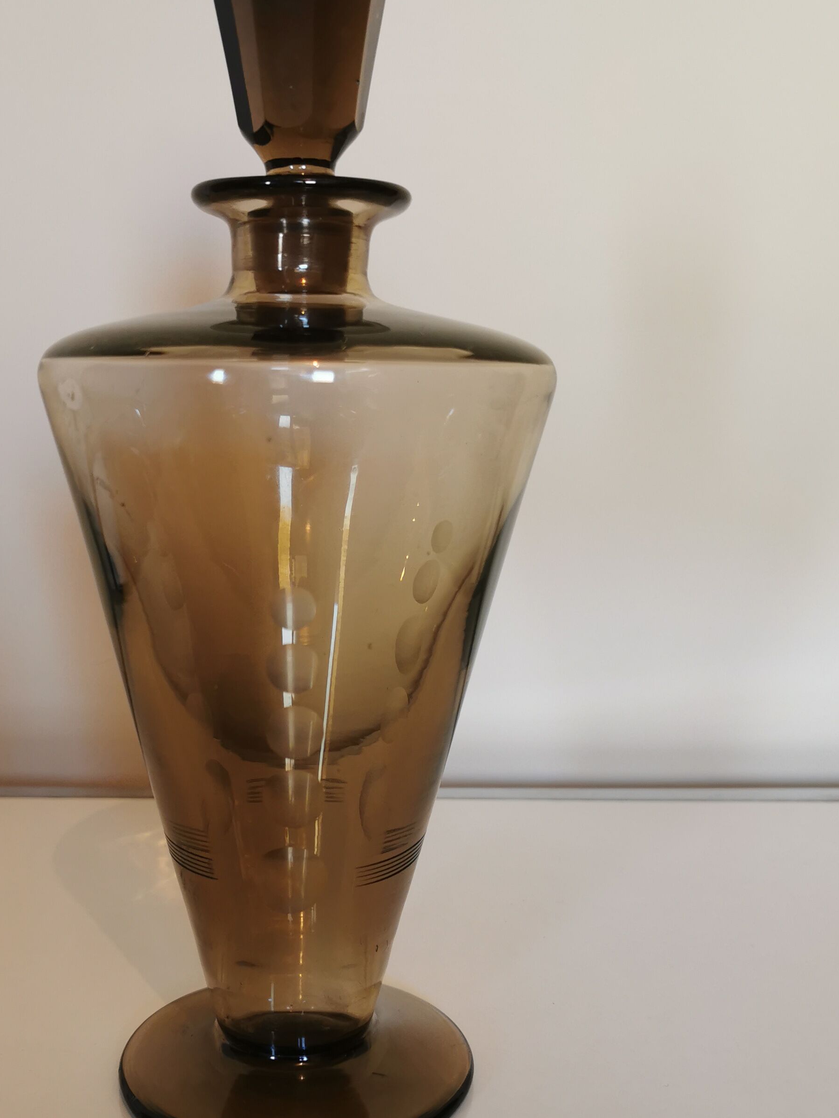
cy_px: 637
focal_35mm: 41
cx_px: 351
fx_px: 1325
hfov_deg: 35.1
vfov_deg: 45.6
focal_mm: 5.56
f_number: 1.6
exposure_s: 1/50
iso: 100
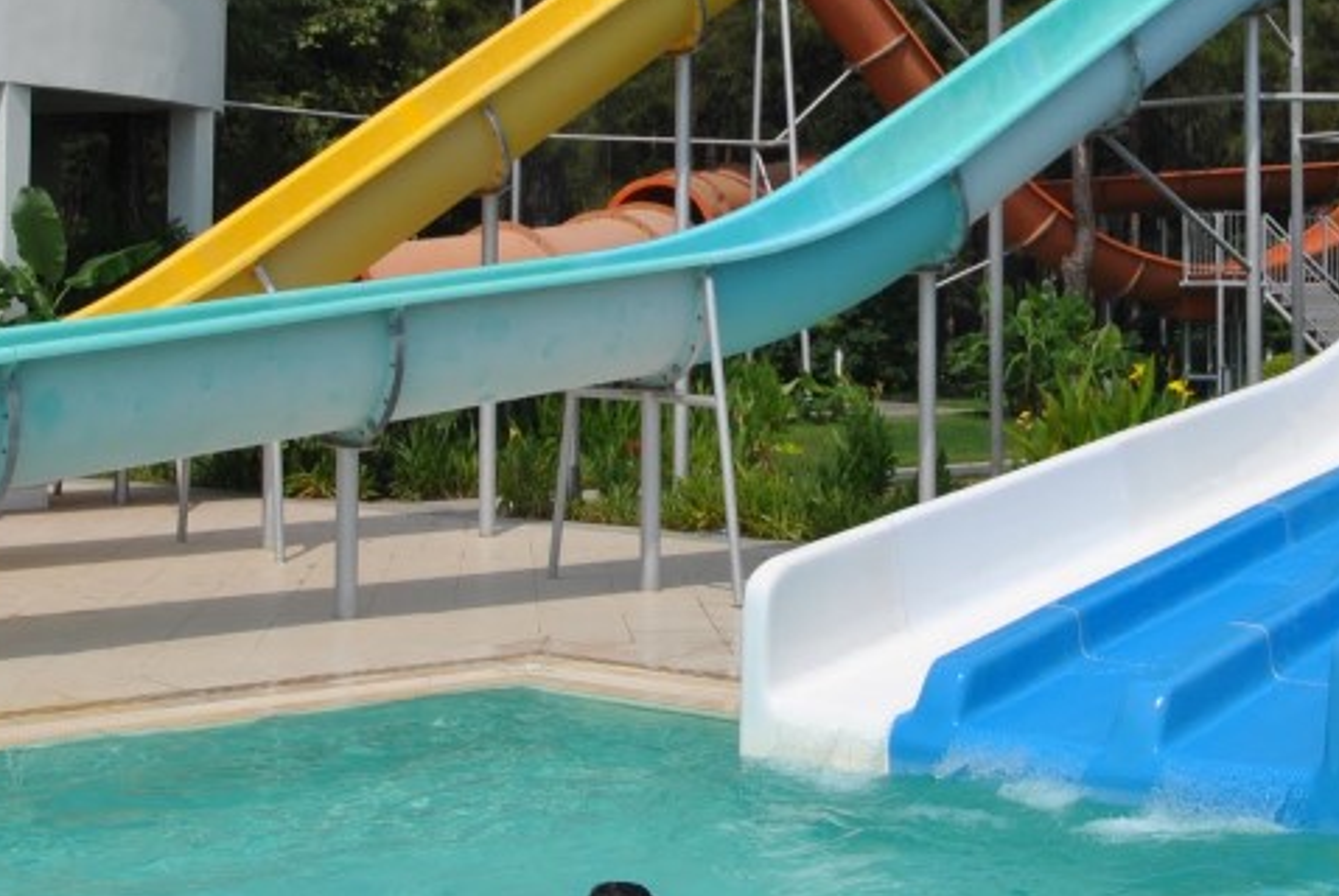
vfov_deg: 22.0
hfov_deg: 32.3
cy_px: 207
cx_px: 943
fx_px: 2279
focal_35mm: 61
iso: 100
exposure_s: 1/400
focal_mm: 17
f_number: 10
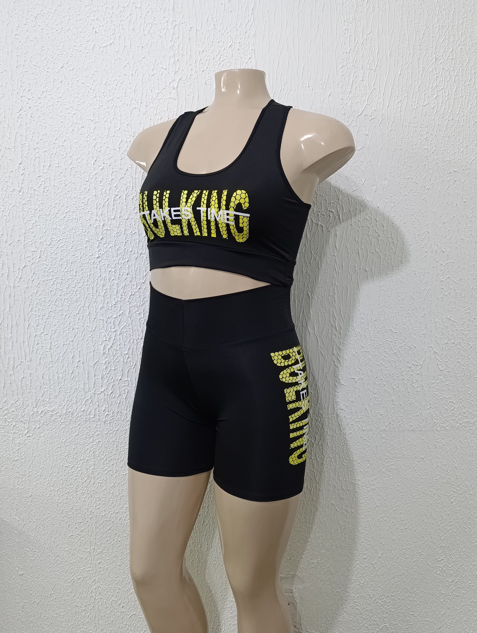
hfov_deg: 59.0
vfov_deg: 73.8
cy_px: 316
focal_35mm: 23
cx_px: 238
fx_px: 422
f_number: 1.6
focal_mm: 6.14
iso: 1600
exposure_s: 1/60
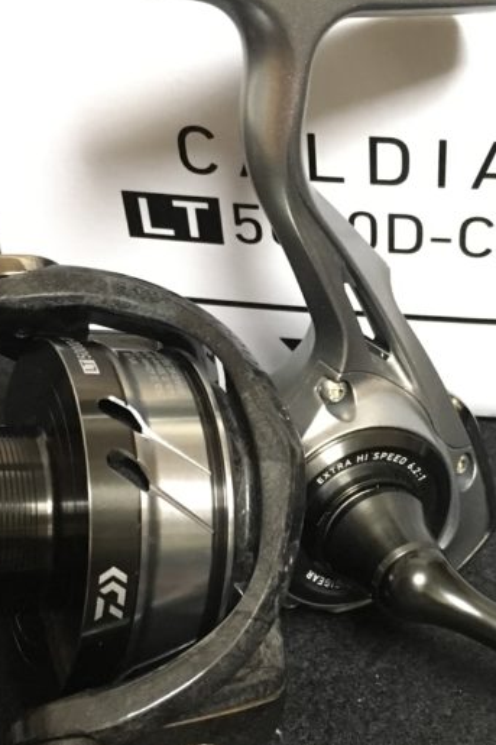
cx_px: 349
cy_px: 443
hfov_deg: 22.5
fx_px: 1241
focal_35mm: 60
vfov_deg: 33.3
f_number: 2.2
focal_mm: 4.15
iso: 320
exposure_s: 1/15
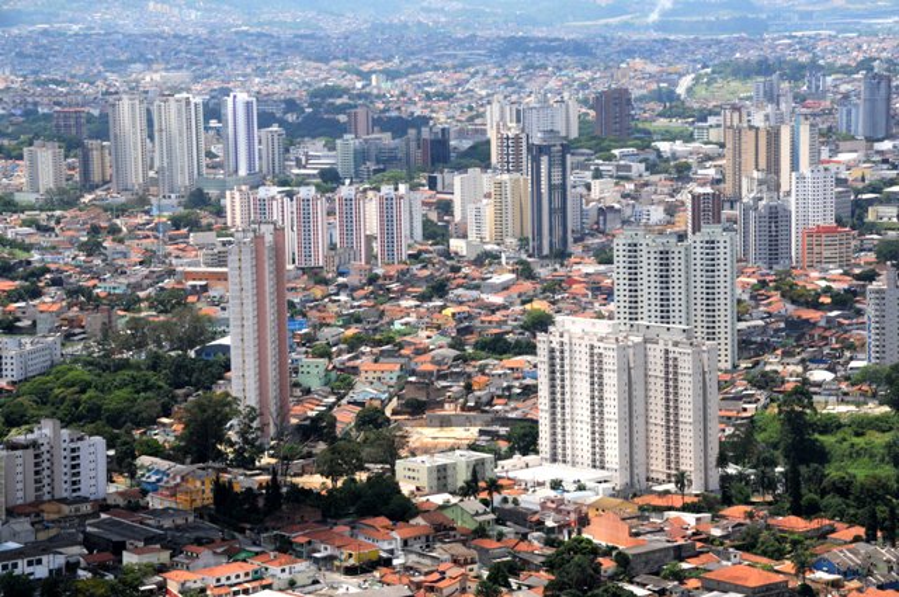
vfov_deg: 11.7
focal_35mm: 117
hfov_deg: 17.5
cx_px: 450
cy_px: 298
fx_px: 2918
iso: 500
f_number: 11
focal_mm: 78
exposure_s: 1/1000
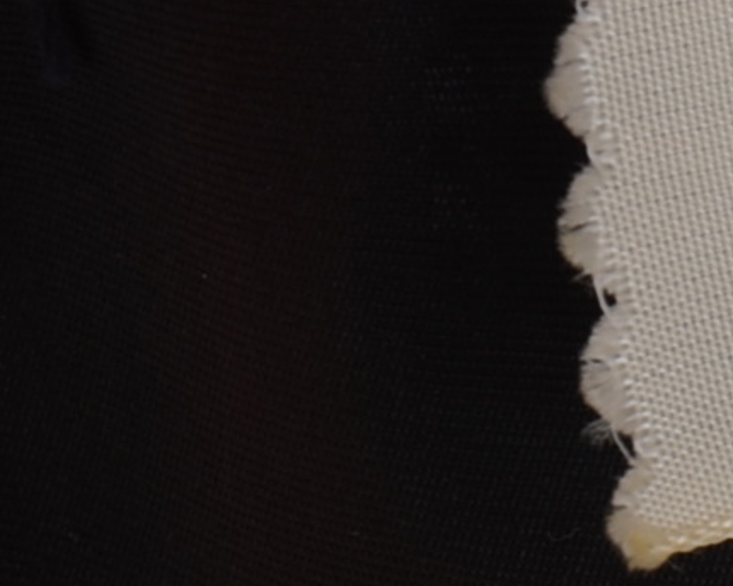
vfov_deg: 2.7
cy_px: -7
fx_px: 12235
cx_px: 1805
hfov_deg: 3.4
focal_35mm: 564
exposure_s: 1/160
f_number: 13
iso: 125
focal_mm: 70
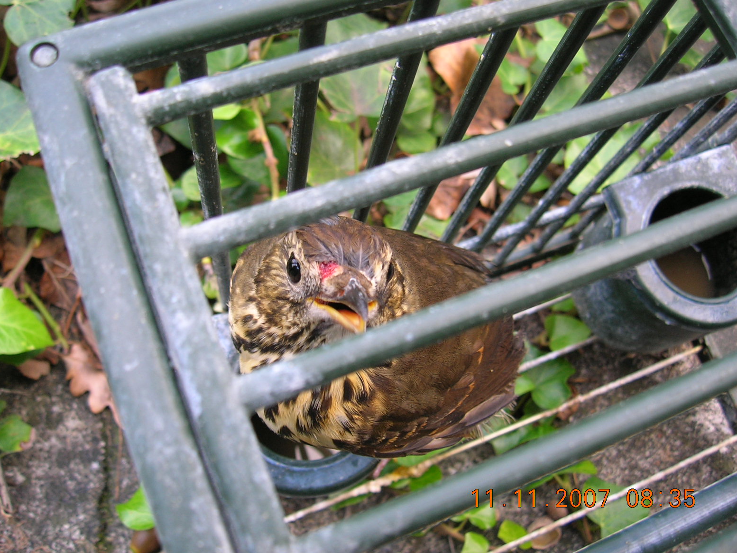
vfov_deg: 40.7
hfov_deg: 52.6
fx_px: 745
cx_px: 360
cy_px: 273
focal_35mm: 35
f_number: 2.9
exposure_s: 1/14.7
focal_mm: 5.7
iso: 50
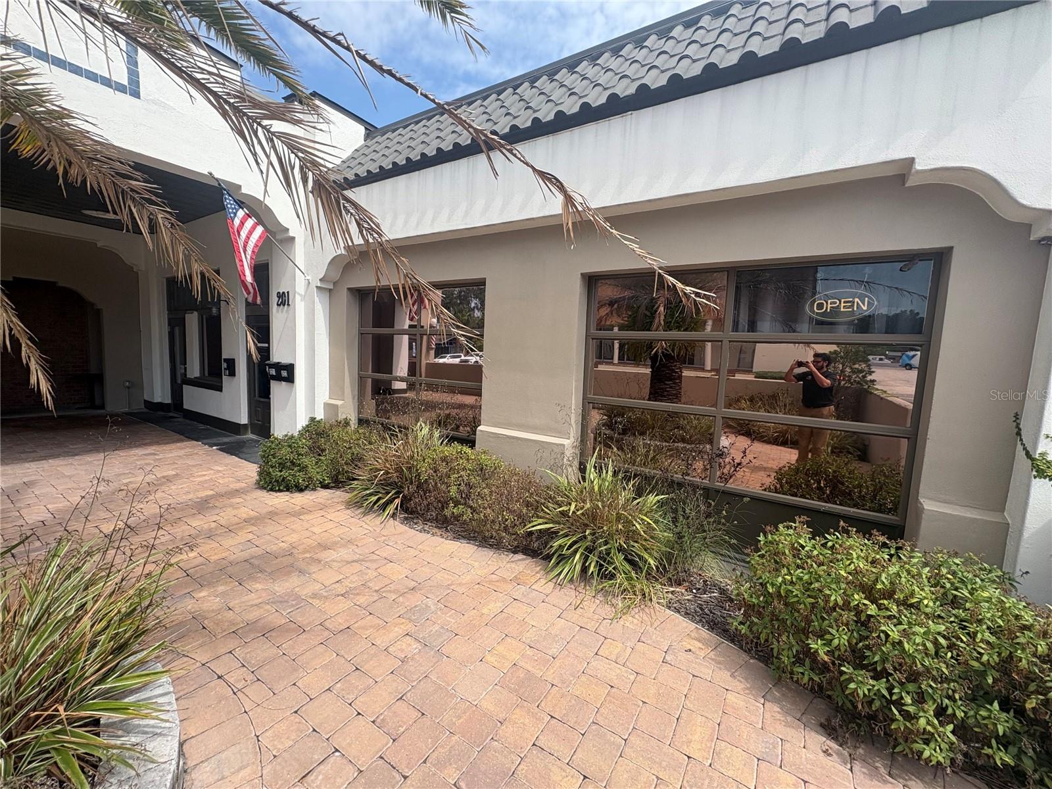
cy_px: 394
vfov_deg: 85.7
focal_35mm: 14
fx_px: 425
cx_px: 526
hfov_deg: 102.1
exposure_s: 1/921
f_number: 2.2
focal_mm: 2.22
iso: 50
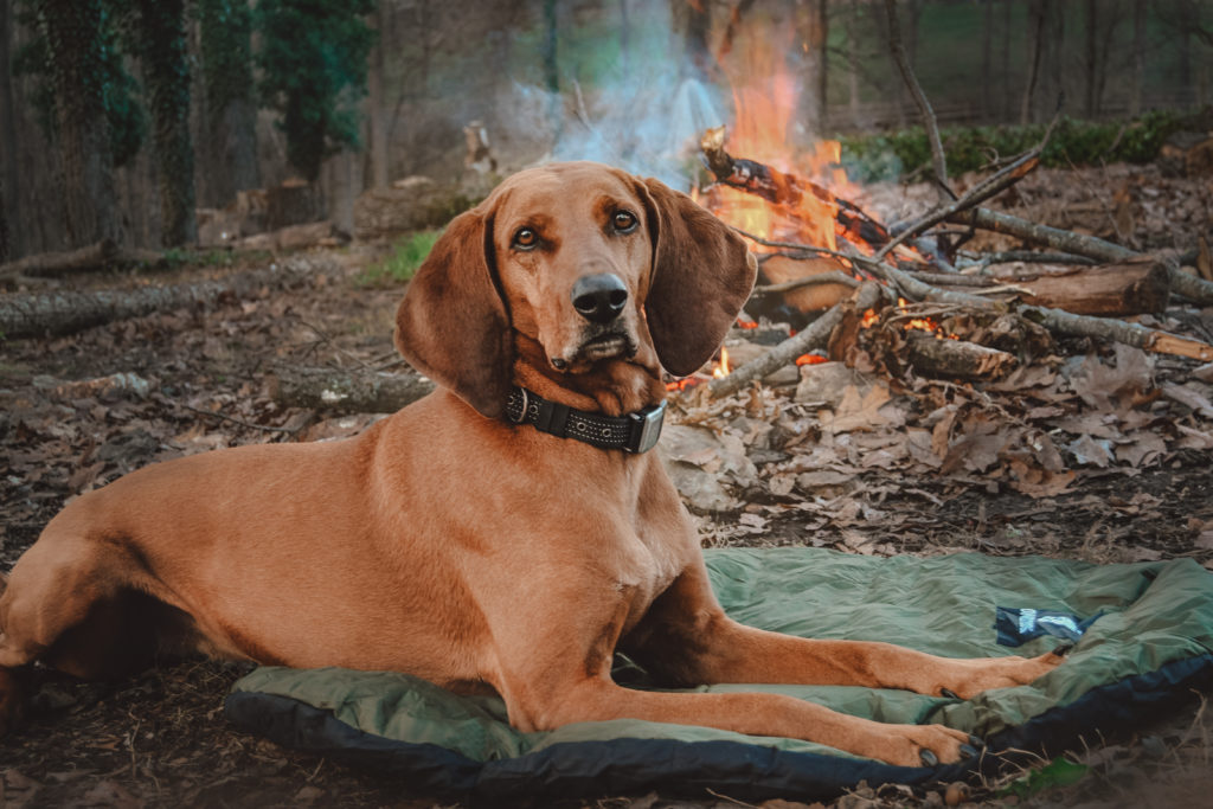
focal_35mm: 60
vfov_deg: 22.6
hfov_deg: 33.4
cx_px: 606
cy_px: 404
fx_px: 2022
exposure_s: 1/60
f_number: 6.3
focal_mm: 40
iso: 1000
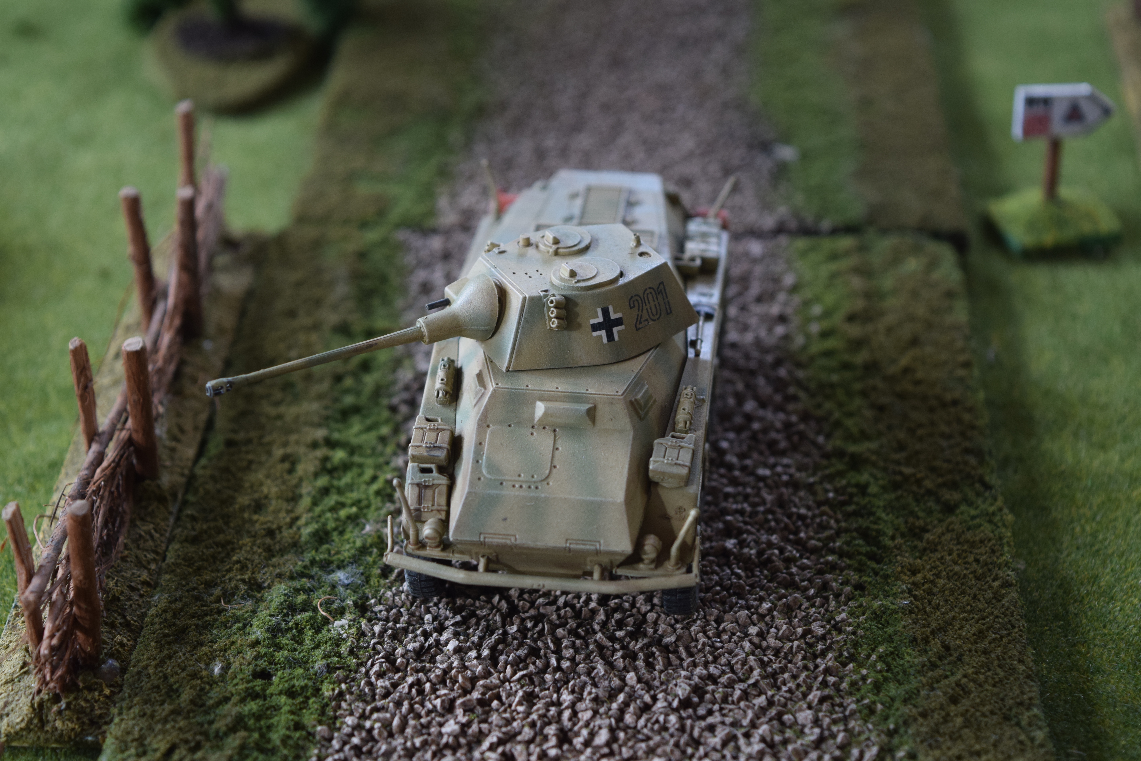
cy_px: 380
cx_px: 570
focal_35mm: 82
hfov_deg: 24.6
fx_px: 2615
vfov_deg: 16.6
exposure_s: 1/125
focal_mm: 55
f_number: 5.6
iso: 800
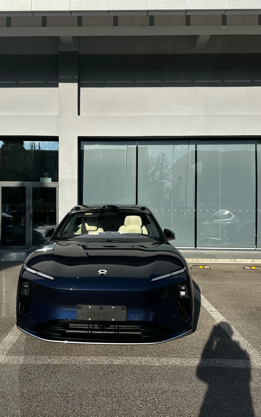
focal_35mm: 26
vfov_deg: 70.4
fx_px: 296
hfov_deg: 47.4
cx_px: 109
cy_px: 205
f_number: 1.78
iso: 80
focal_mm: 6.86
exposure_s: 1/3861
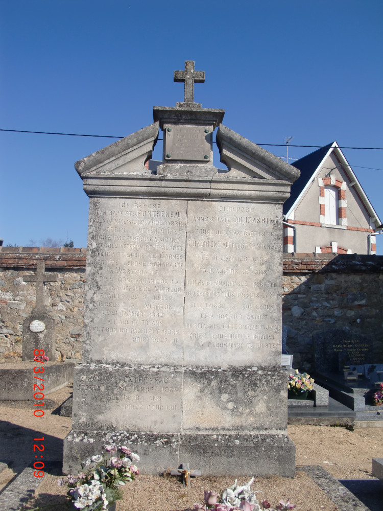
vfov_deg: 51.4
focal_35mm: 36
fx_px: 531
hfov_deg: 39.7
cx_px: 192
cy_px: 256
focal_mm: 6.3
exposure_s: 1/200
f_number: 7.9
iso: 64
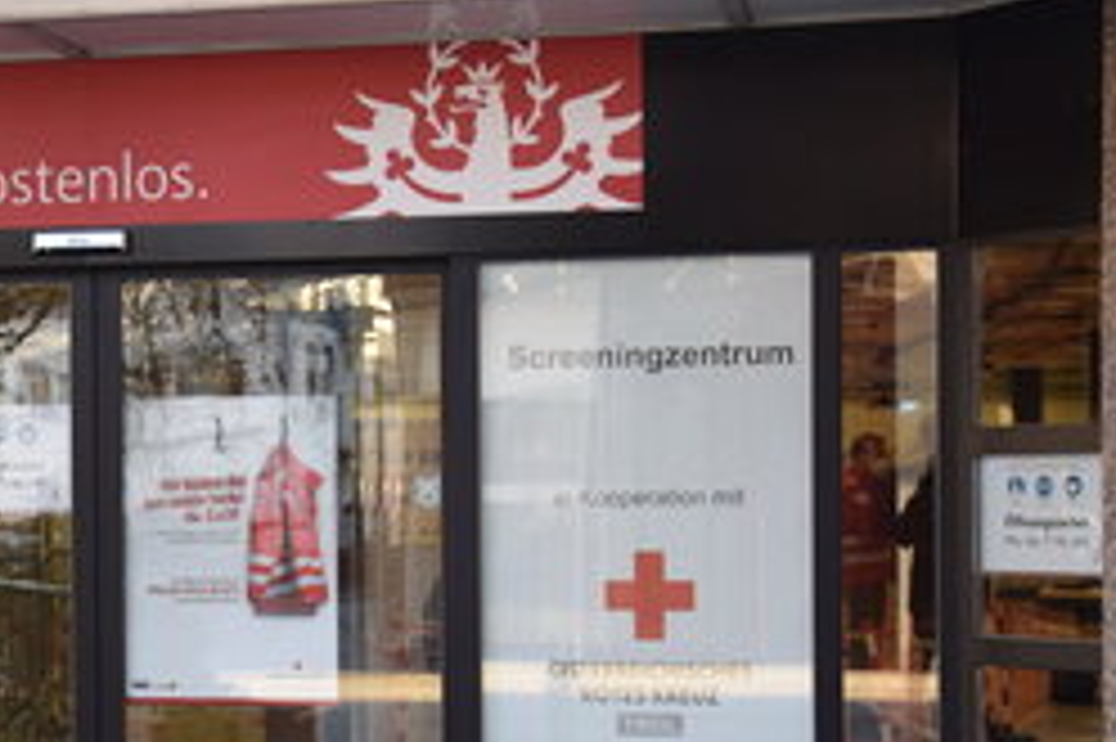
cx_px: 194
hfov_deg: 21.6
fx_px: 2881
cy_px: 490
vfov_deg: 14.7
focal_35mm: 93
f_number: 5
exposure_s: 1/100
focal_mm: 32
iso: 400
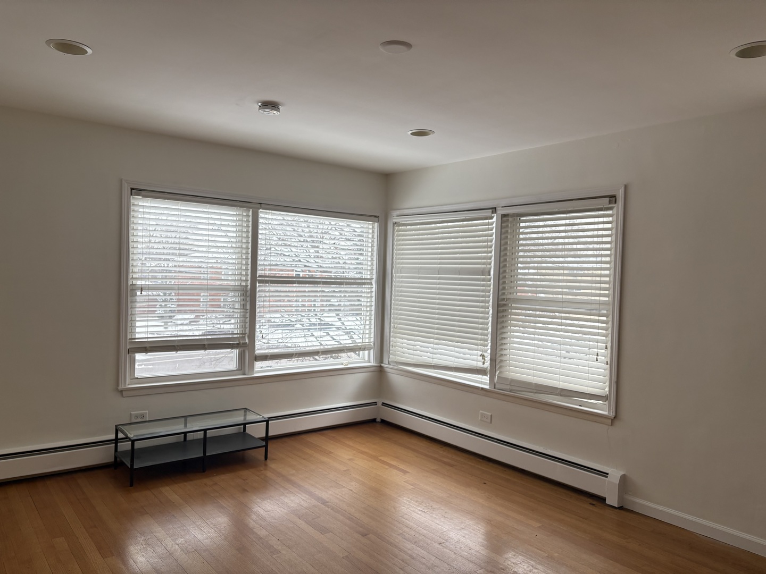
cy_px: 287
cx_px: 383
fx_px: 575
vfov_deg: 53.1
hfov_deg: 67.3
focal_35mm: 26
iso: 64
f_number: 1.6
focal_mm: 5.96
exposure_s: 1/148
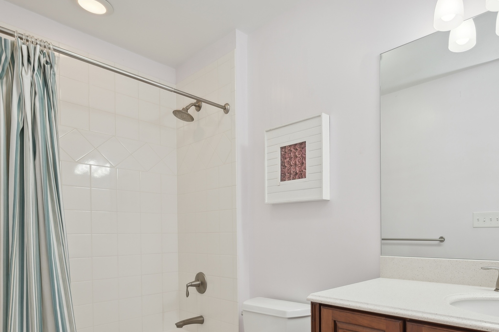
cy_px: 234
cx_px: 321
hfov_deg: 76.8
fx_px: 305
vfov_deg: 55.3
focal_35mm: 22
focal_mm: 14
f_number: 9
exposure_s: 1/8
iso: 100
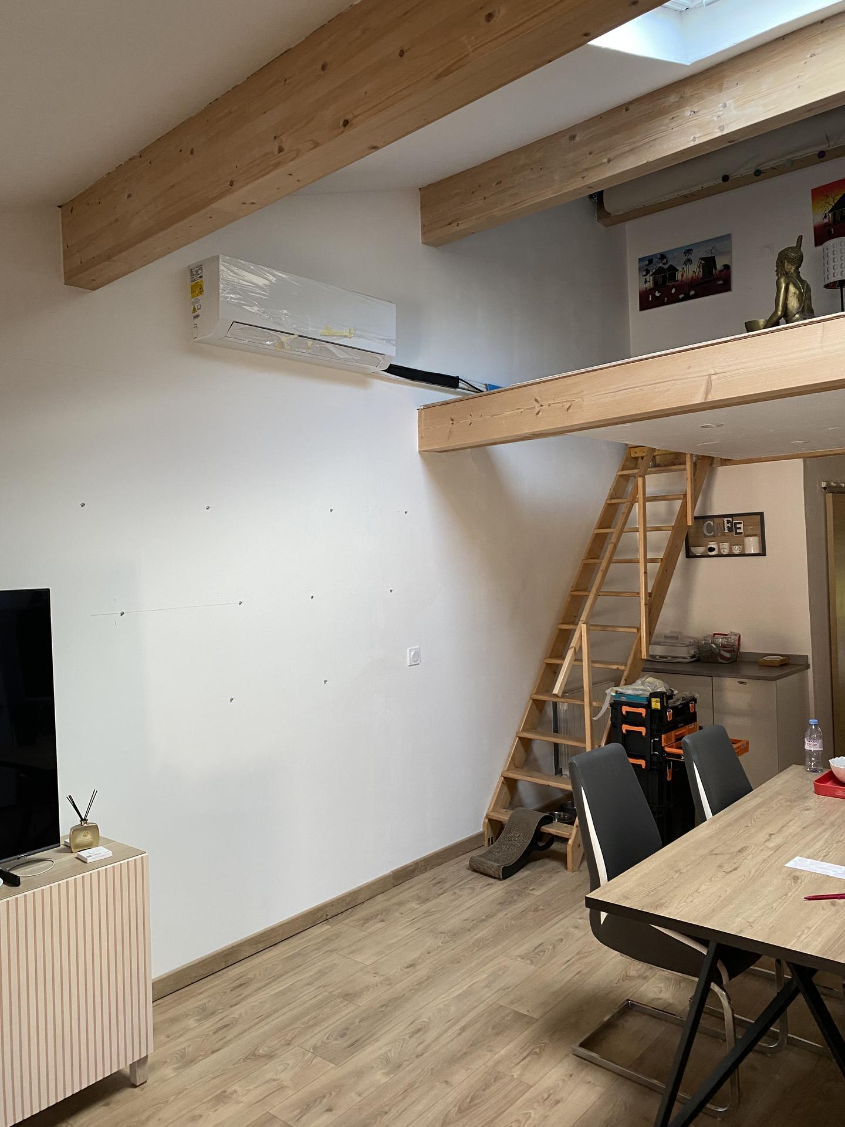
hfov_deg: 53.1
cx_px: 422
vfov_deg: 67.3
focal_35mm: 26
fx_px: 846
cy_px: 564
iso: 125
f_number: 1.8
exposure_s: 1/78
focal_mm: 4.25
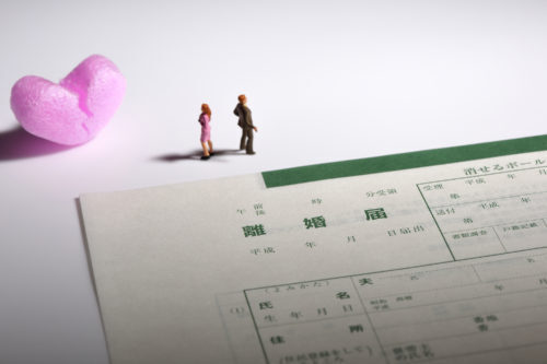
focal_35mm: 105
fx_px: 1595
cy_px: 182
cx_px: 274
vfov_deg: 13.0
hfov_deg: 19.5
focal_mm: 105
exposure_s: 1/125
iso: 100
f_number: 14
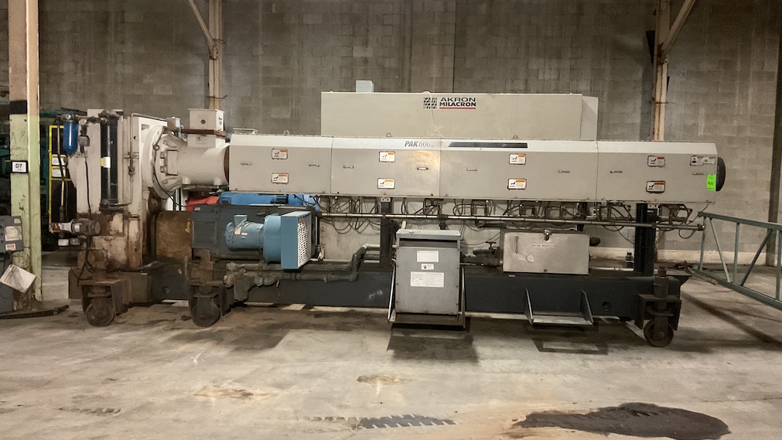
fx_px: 664
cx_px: 394
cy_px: 218
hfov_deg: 61.0
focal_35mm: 32
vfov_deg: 36.7
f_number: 1.8
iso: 500
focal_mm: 3
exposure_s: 1/30
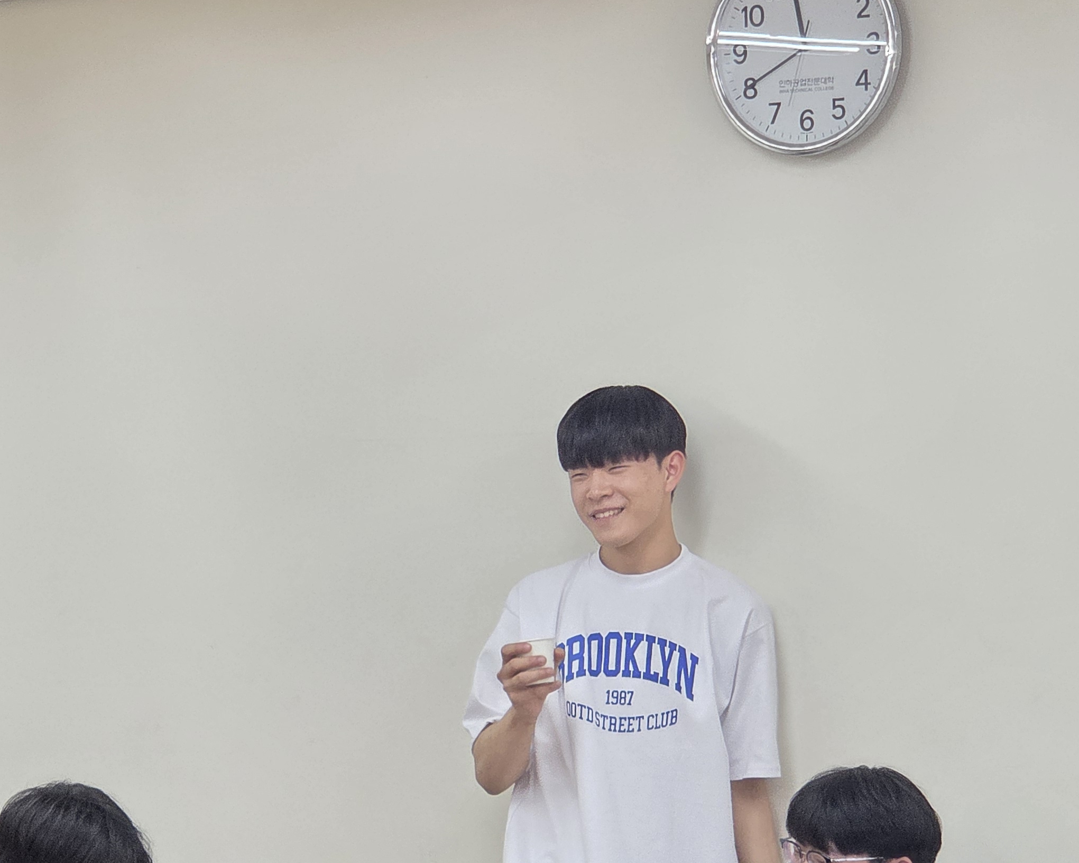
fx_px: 4216
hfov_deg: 14.5
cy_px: 703
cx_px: 313
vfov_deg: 11.6
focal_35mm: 132
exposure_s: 1/120
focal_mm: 7
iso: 200
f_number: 2.4
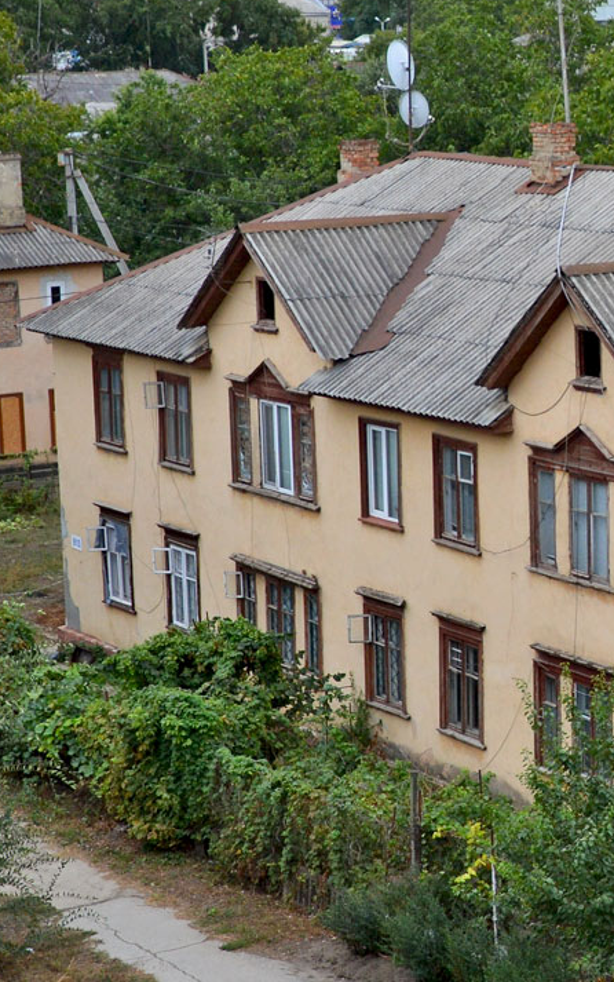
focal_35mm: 90
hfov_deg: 14.0
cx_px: 804
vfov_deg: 23.0
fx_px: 2408
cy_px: 437
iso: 560
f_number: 4
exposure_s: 1/320
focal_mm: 28
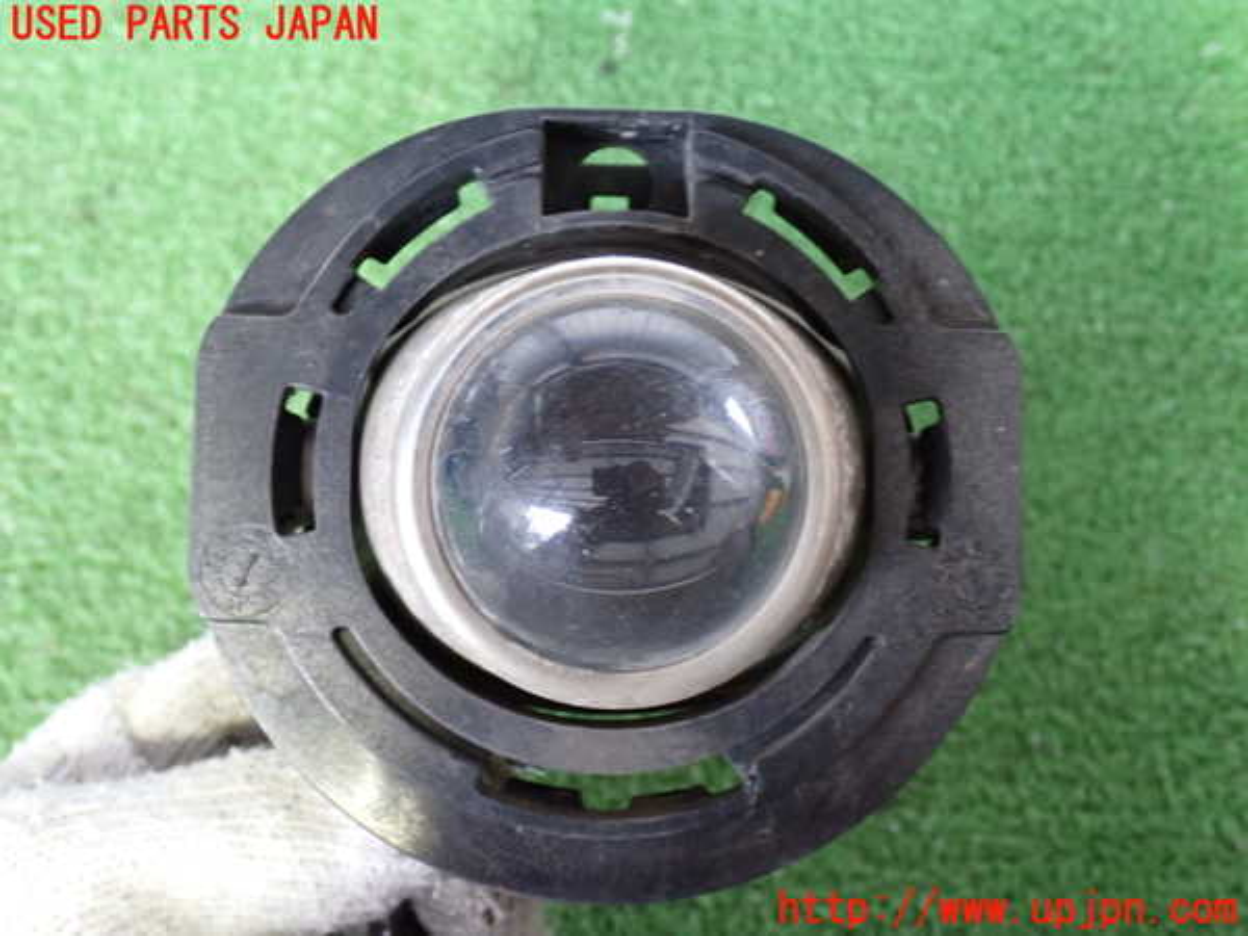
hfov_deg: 42.9
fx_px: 1586
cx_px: 624
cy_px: 468
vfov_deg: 32.9
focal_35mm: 44
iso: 800
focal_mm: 7.84
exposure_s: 1/20
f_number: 2.9
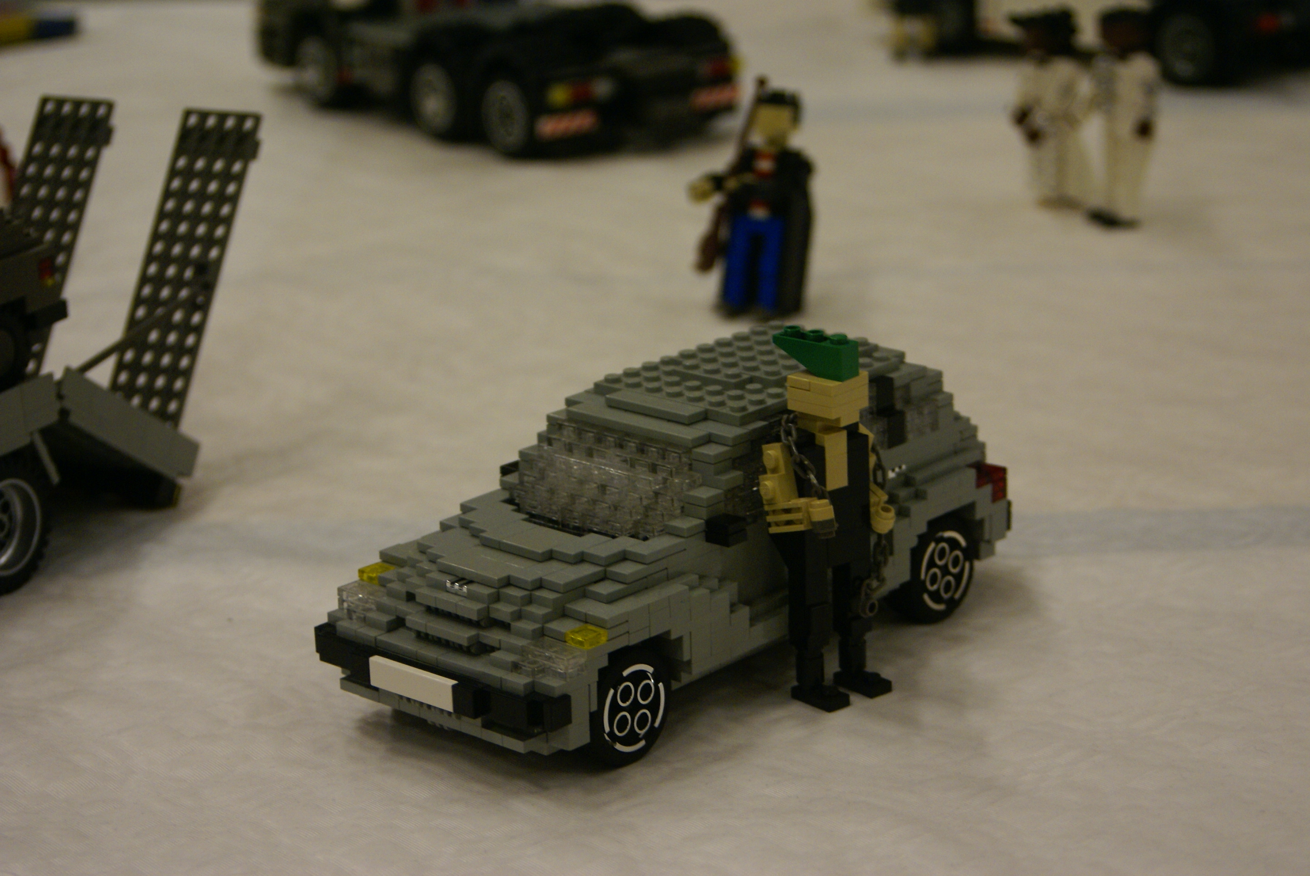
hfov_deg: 27.0
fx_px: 2731
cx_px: 655
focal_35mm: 75
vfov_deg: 18.2
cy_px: 438
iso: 400
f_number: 5
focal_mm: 50
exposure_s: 1/50
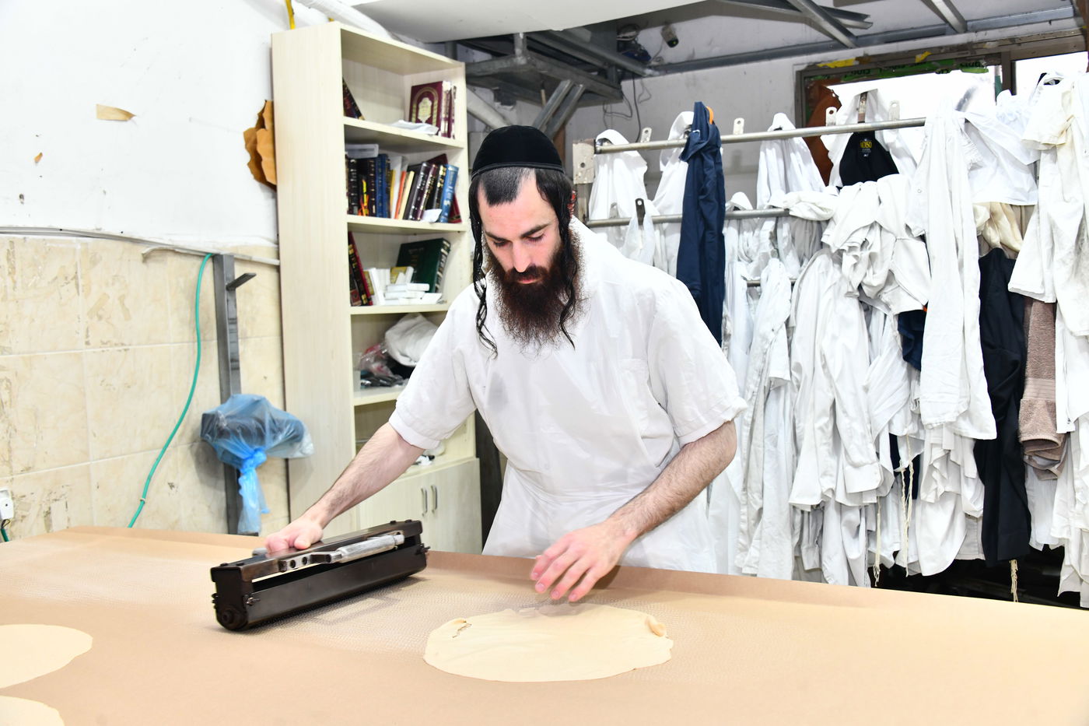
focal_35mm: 35
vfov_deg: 37.8
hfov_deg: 54.4
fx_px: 1059
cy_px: 363
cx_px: 544
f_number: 5.6
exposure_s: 1/100
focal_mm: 35
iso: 1000
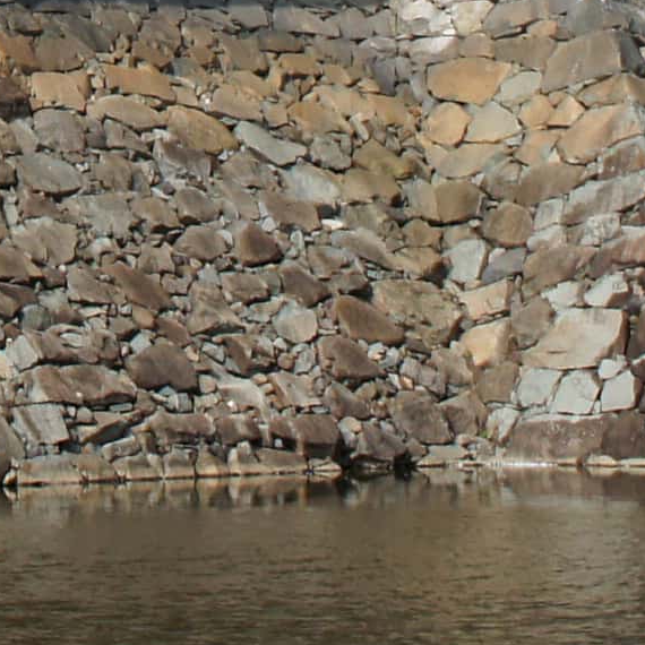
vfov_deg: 6.6
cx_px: -601
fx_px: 5406
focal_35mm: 256
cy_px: -621
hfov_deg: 6.6
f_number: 9
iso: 200
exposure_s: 1/125
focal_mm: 25
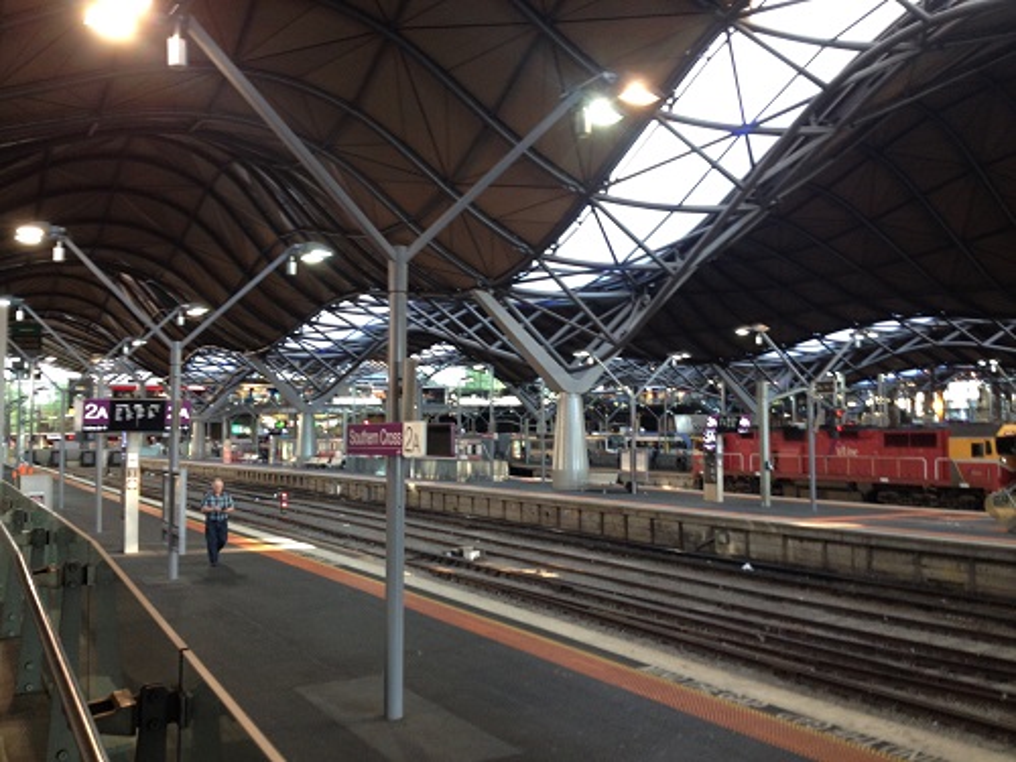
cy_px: 381
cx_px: 508
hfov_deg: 52.6
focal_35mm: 35
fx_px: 1027
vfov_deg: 40.7
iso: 80
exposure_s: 1/20
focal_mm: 4.28
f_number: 2.4
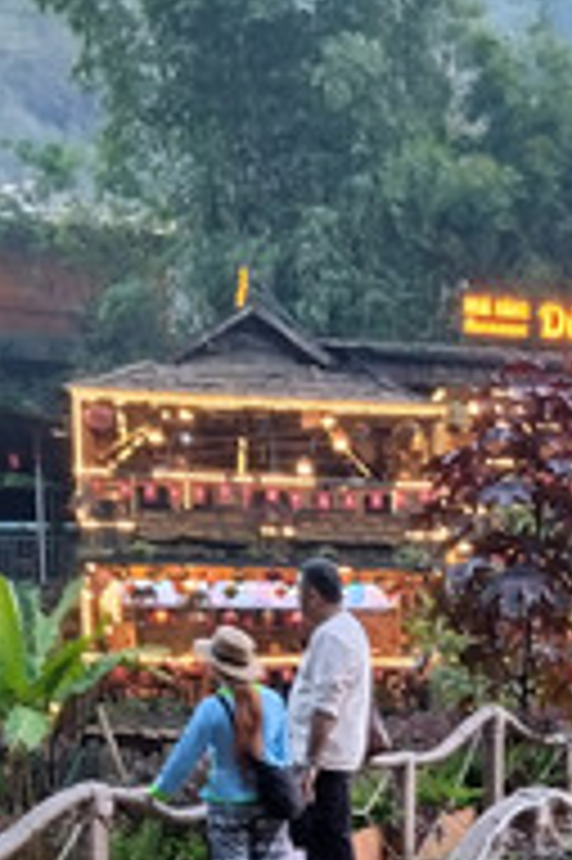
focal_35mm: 79
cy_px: 1076
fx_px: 1886
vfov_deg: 23.2
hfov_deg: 17.0
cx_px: 534
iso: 200
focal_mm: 4.22
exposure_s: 1/25
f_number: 1.8
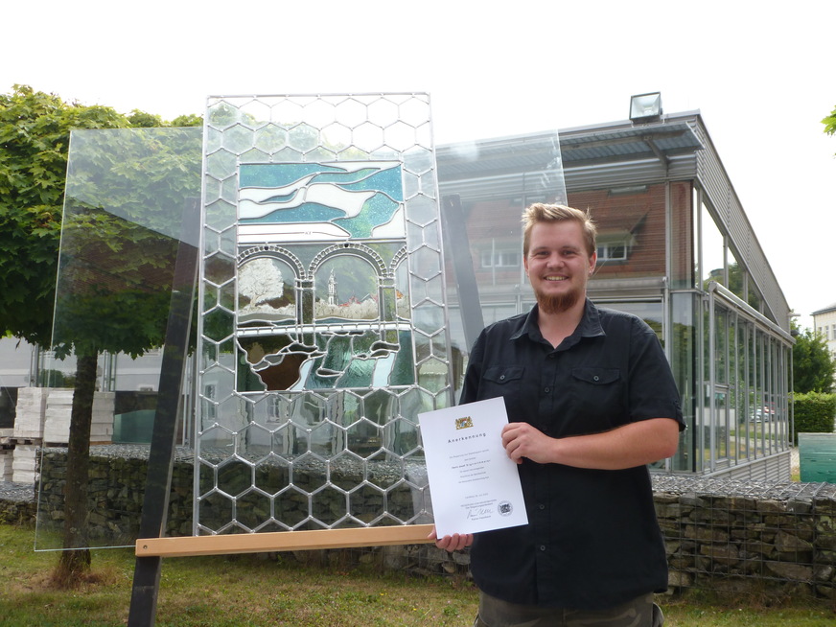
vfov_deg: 39.7
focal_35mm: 36
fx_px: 869
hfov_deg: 51.4
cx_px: 418
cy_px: 314
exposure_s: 1/250
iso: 100
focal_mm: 6.4
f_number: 3.7
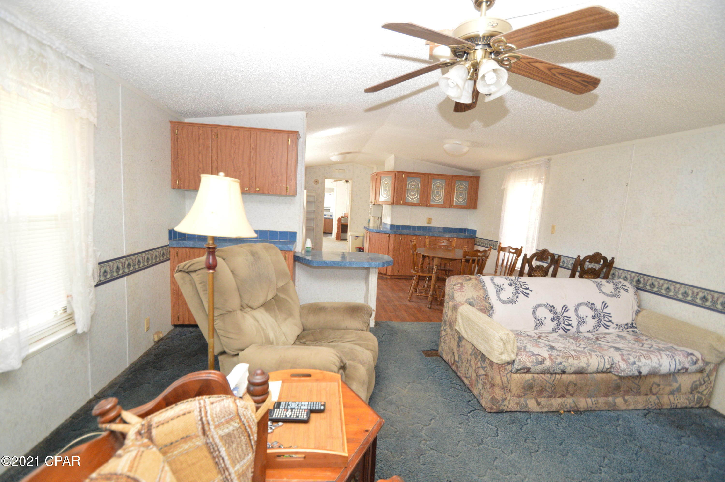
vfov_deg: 77.2
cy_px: 241
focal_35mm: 15
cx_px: 362
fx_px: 302
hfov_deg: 100.4
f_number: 3.5
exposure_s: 1/60
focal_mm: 10
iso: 1250
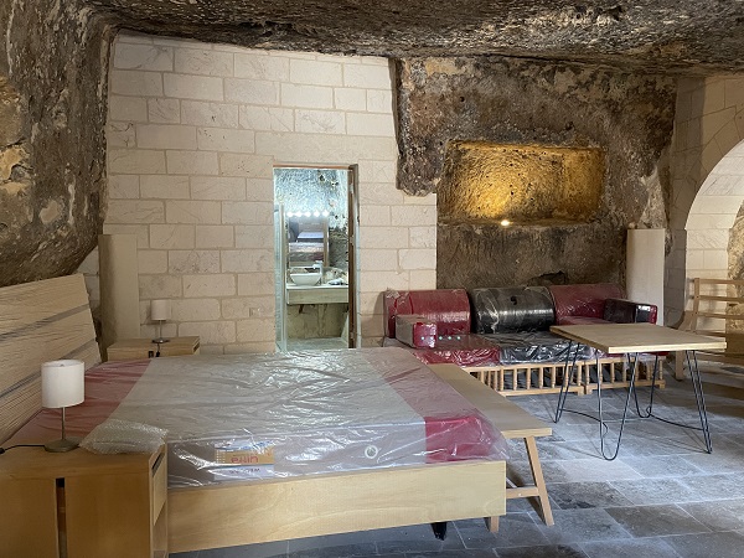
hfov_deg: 67.3
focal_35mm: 26
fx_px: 559
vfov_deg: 53.1
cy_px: 279
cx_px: 372
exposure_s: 1/50
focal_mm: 4.2
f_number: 1.6
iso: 400
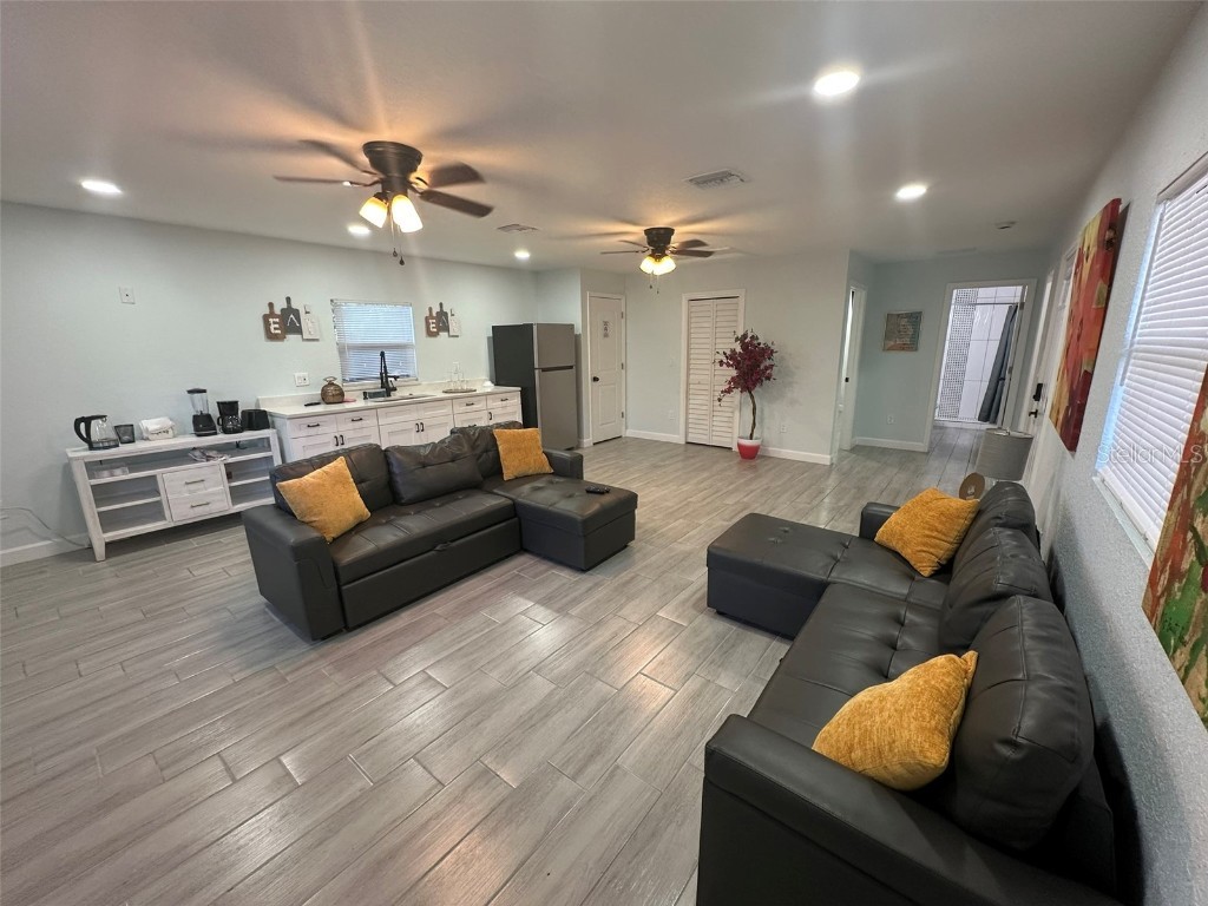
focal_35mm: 14
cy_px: 453
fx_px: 489
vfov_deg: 85.7
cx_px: 604
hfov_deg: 102.1
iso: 200
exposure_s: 1/60
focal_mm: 2.22
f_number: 2.2
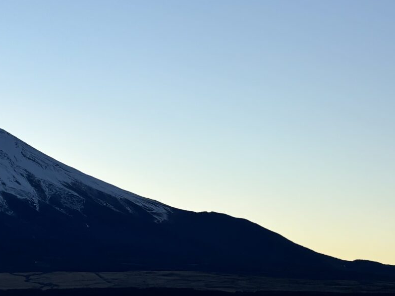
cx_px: -71
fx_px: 970
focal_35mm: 85
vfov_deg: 16.6
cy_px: -68
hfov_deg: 21.5
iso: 50
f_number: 1.6
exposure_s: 1/3021
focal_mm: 5.96
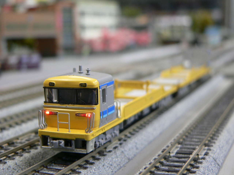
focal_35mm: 63
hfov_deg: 30.7
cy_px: 88
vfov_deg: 23.3
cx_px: 117
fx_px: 426
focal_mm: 10.5
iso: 100
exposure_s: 1/10
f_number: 2.8
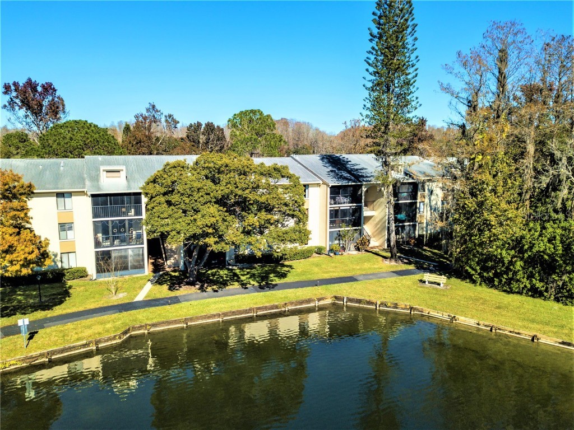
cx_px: 287
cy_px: 215
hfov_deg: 67.3
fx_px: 431
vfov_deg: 53.1
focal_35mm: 26
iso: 100
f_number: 2.2
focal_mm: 4.73
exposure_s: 1/2000
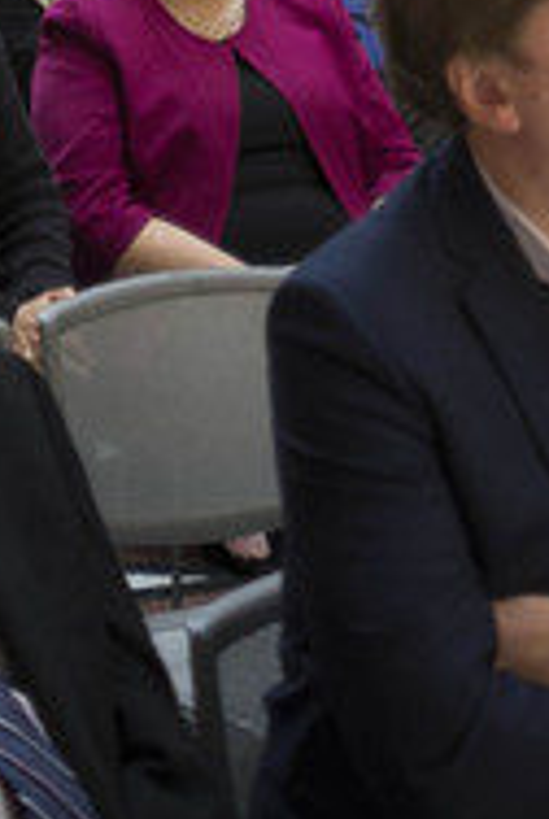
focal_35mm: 153
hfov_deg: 9.0
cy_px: -1429
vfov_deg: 10.5
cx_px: 316
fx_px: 3487
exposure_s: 1/160
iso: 400
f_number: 3.2
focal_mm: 24
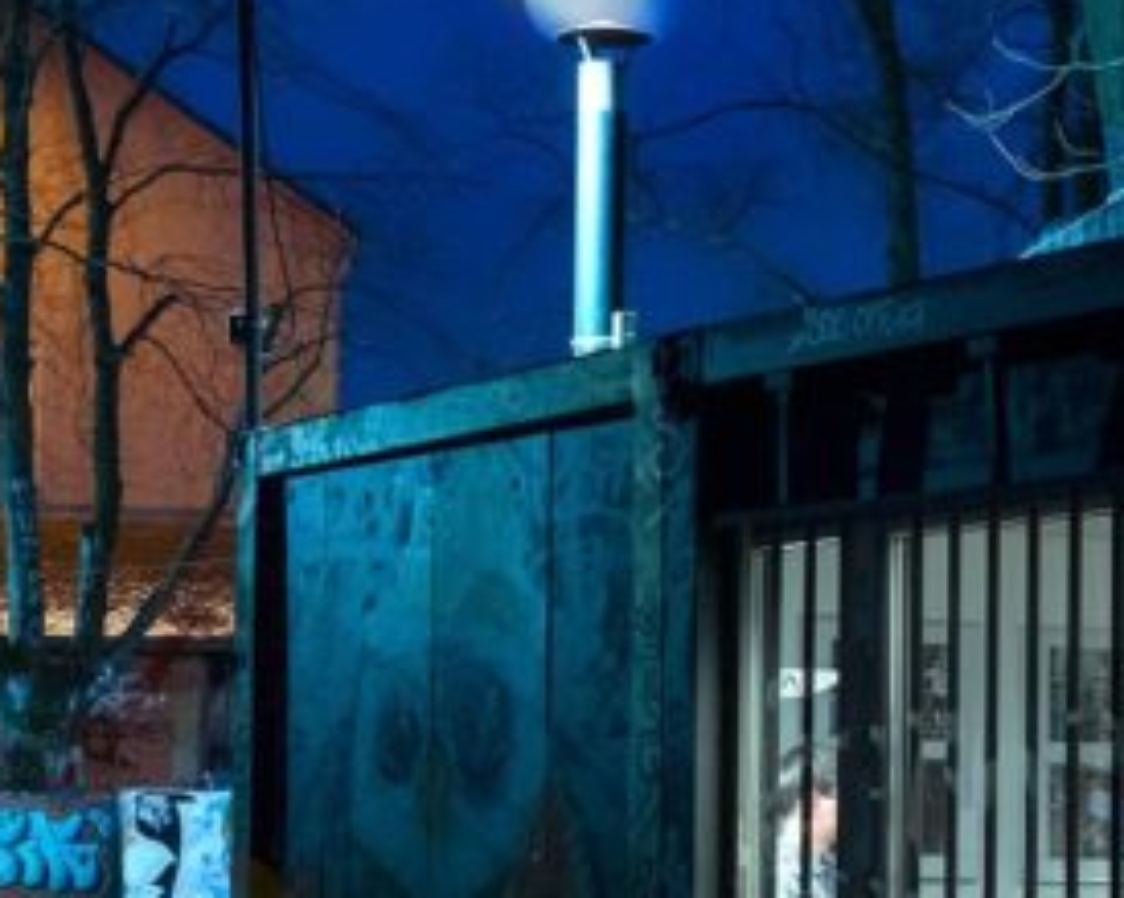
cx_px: 308
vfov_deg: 15.4
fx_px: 3325
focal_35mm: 100
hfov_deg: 19.1
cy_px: 601
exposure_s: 1/30
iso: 3200
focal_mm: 35
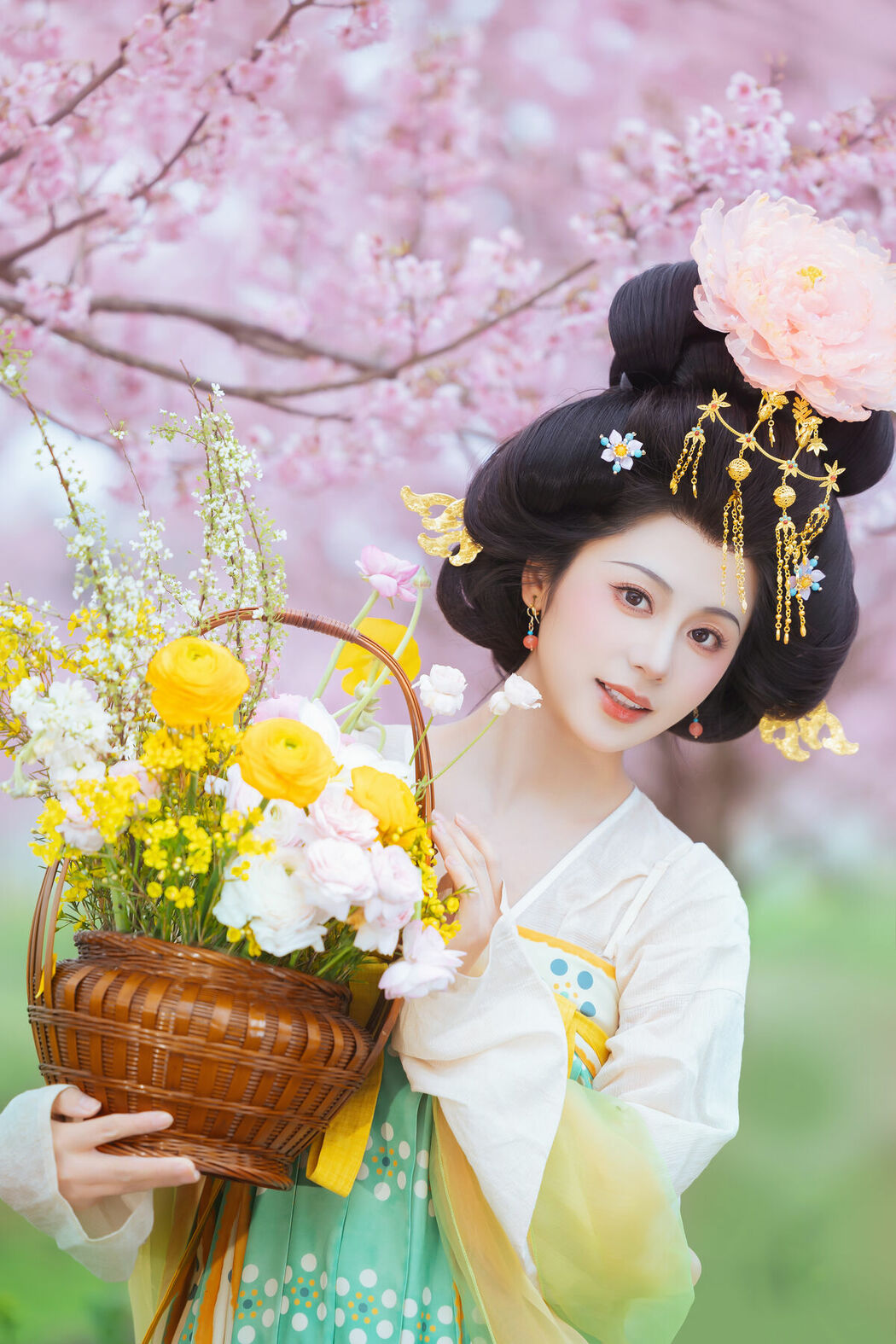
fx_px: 5488
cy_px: 672
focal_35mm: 147
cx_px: 448
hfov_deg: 9.3
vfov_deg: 14.0
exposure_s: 1/640
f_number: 2.8
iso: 200
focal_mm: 147
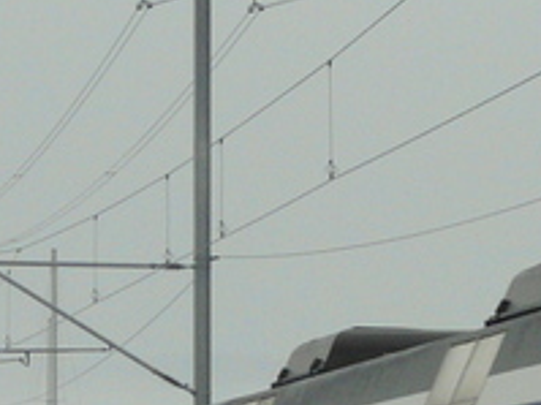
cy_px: 609
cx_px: 837
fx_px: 5732
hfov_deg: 5.4
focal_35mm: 367
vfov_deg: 4.0
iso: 100
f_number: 5
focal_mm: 12
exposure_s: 1/200
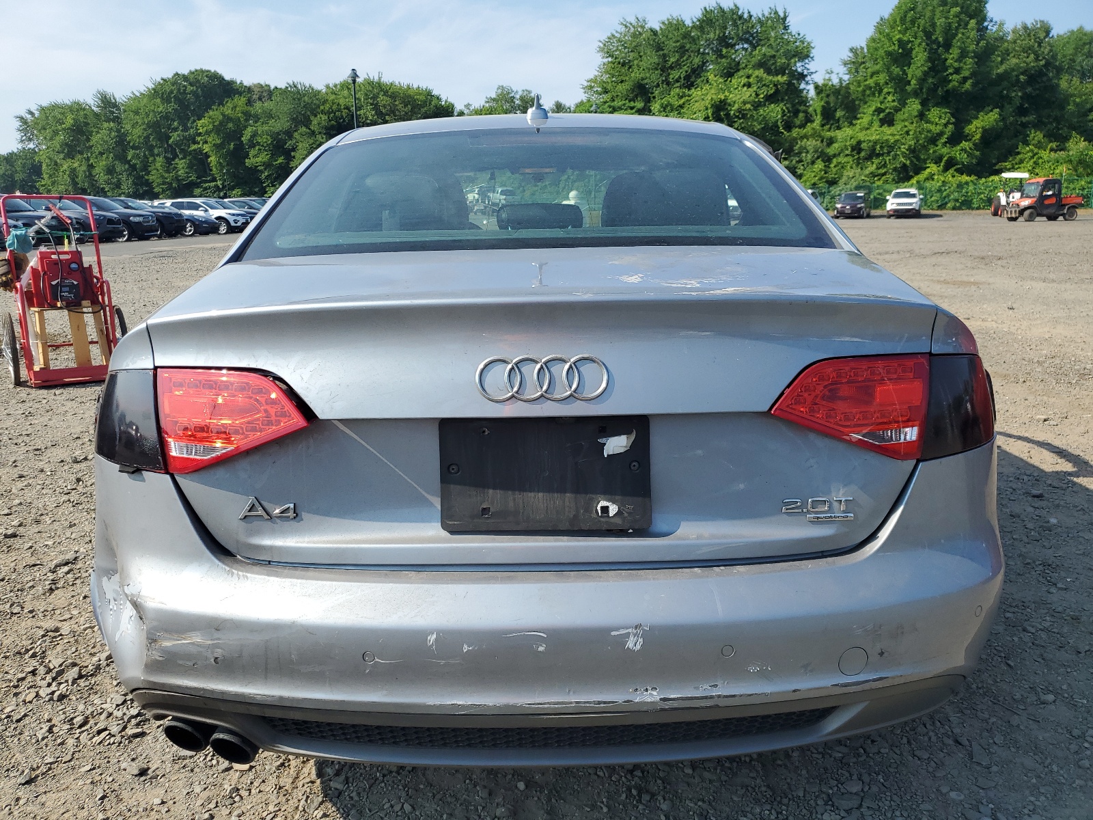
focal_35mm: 26
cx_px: 546
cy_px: 410
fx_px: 821
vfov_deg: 53.1
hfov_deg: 67.3
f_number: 1.5
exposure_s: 1/2500
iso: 50
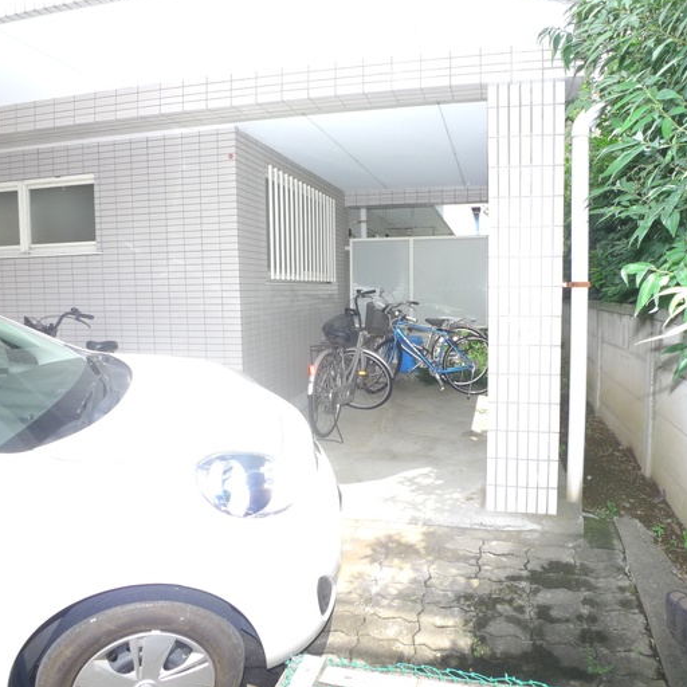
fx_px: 651
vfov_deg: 55.6
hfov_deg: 55.4
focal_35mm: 29
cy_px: 344
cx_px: 390
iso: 100
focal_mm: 5.1
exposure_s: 1/400
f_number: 4
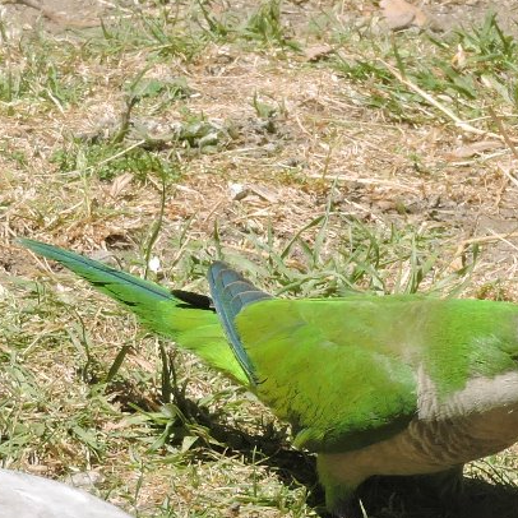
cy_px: 316
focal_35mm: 383
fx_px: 6484
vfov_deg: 4.6
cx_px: 411
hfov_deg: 4.6
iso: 100
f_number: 5.3
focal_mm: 39.4
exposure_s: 1/320
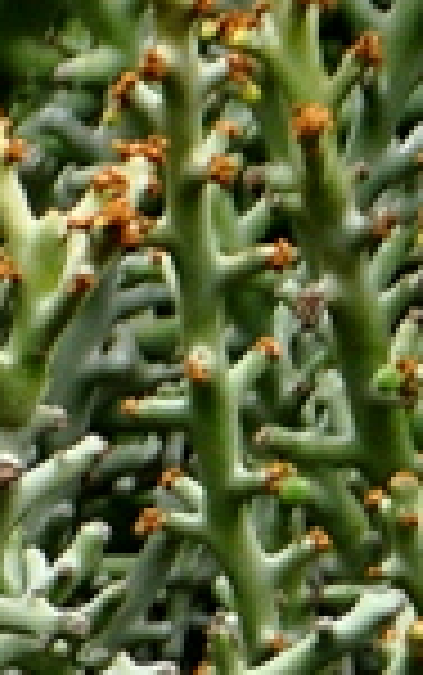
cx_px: -1343
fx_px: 23547
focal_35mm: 1279
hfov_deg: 1.0
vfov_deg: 1.6
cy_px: 1264
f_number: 5.6
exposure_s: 1/400
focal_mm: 105
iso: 400
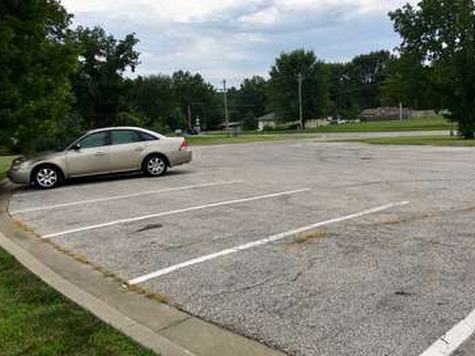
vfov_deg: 44.1
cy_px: 177
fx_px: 439
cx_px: 243
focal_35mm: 32
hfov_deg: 56.8
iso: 25
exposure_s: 1/1304
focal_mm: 4.15
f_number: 2.2
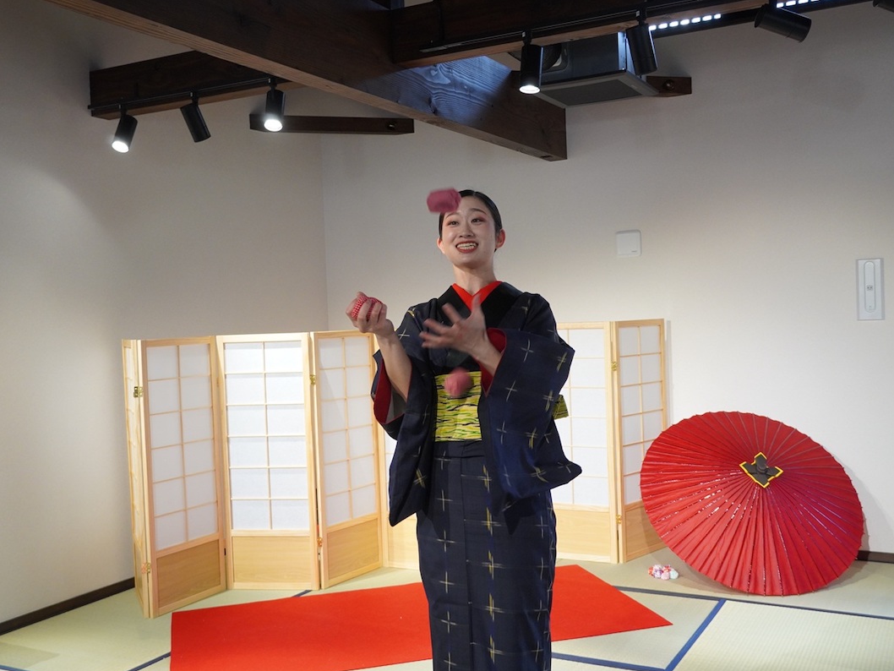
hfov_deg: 51.3
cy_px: 337
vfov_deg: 39.7
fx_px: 930
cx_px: 460
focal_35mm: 36
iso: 1000
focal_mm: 22
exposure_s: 1/160
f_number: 4
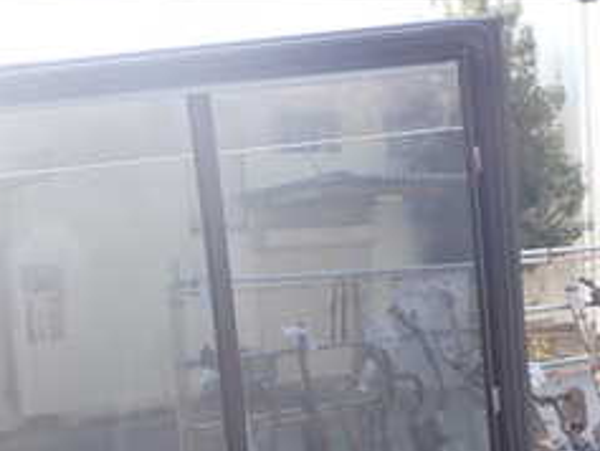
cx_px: 149
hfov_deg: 25.3
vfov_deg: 18.6
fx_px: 1318
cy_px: 514
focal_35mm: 76
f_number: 3.2
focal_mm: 5.4
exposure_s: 1/200
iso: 100
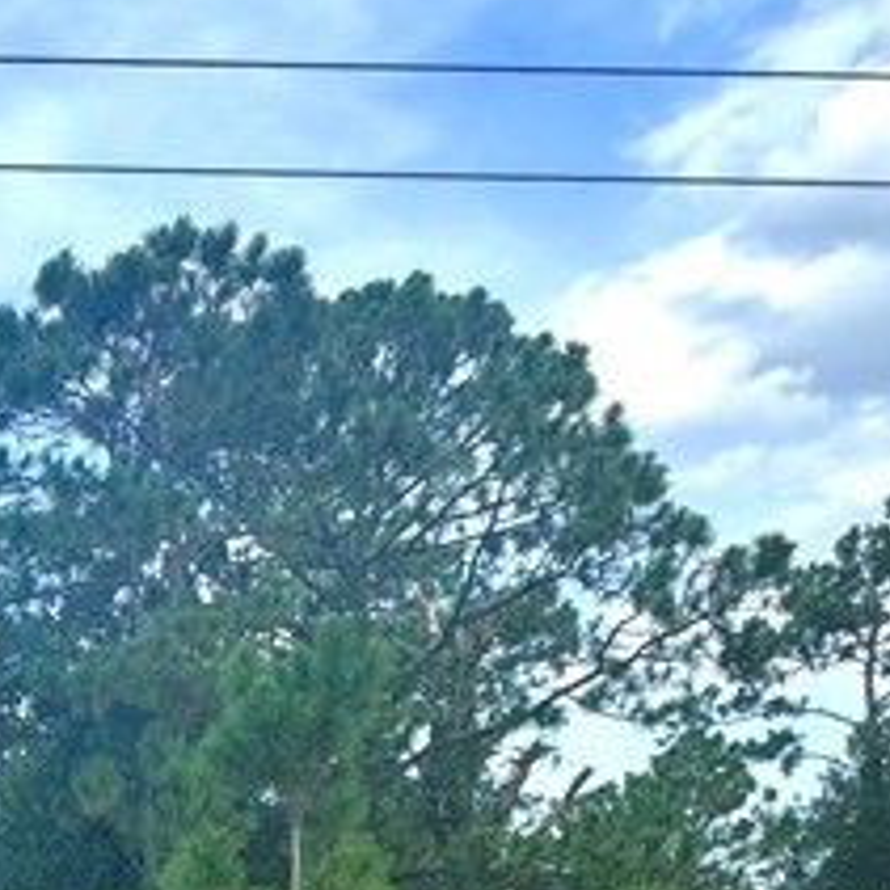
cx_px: -426
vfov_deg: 25.8
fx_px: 1745
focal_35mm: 60
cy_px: 1046
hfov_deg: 23.3
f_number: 2.2
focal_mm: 2.22
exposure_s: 1/968
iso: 50
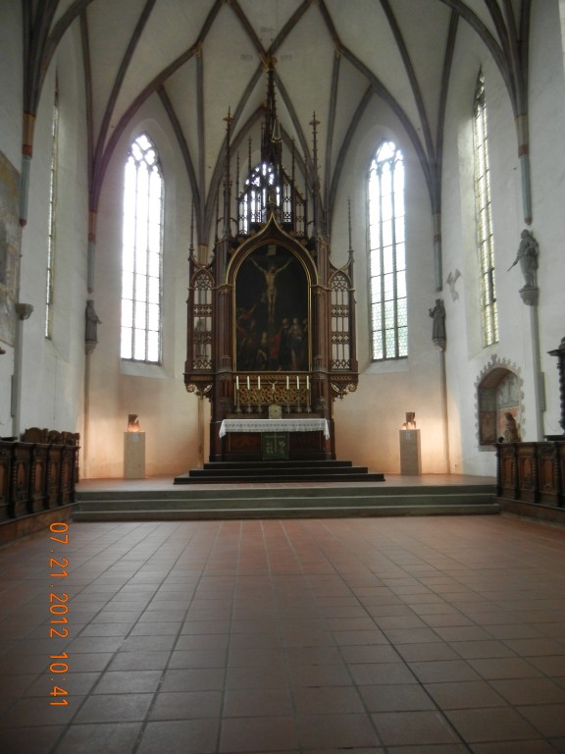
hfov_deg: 46.8
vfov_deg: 60.0
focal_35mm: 30
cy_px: 377
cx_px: 282
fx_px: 653
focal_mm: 5.4
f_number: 3.5
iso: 400
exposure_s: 1/26.7
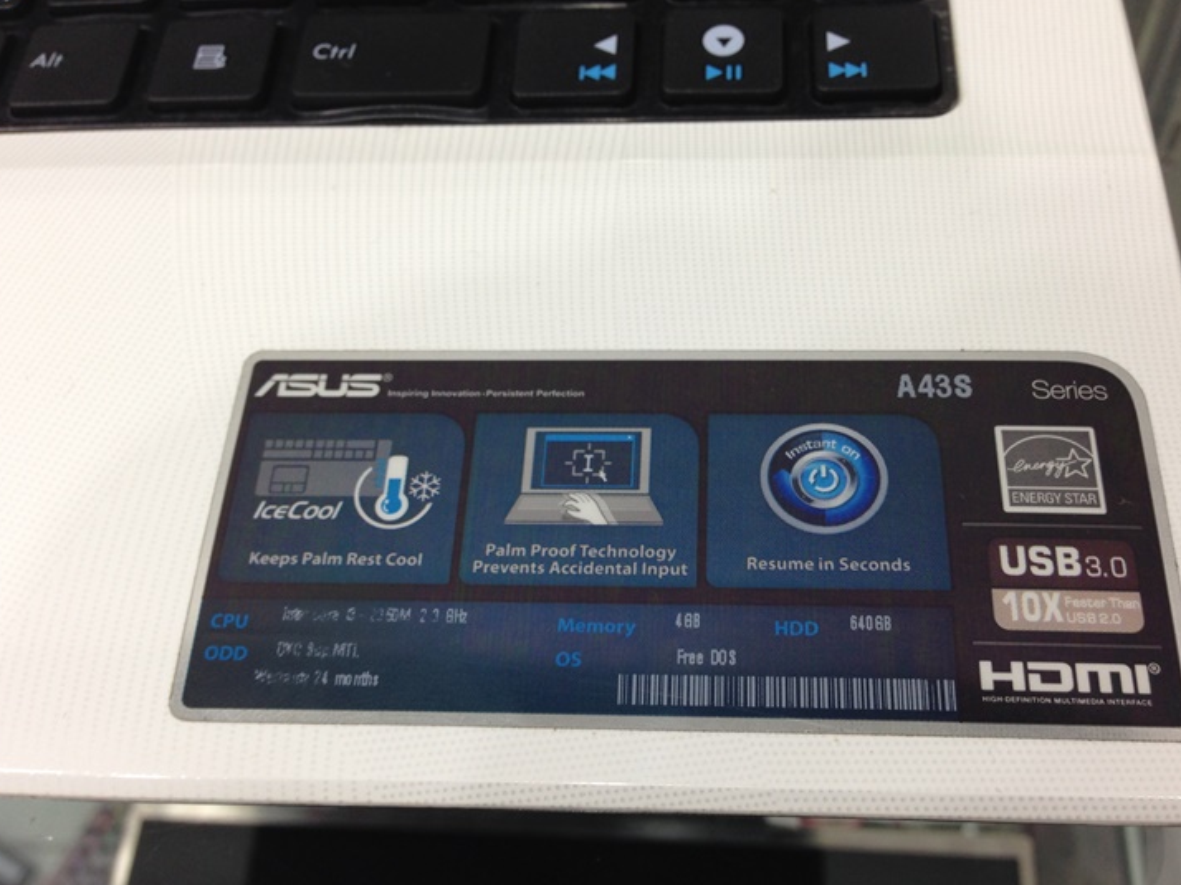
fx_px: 1262
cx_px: 637
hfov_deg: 50.1
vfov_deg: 38.6
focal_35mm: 37
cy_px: 481
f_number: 2.4
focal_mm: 4.12
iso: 50
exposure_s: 1/24
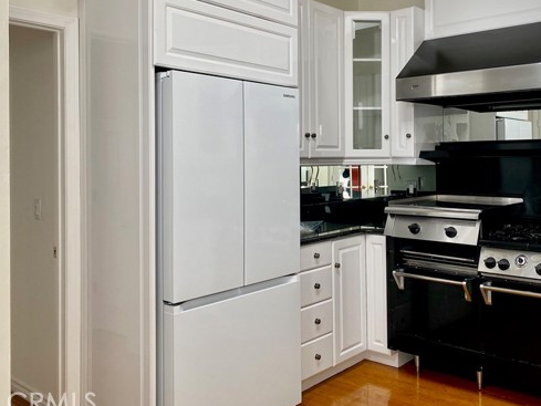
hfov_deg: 53.2
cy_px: 153
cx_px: 344
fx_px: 532
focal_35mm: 34
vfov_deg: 41.5
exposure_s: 1/122
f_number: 1.8
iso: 100
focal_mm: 4.25
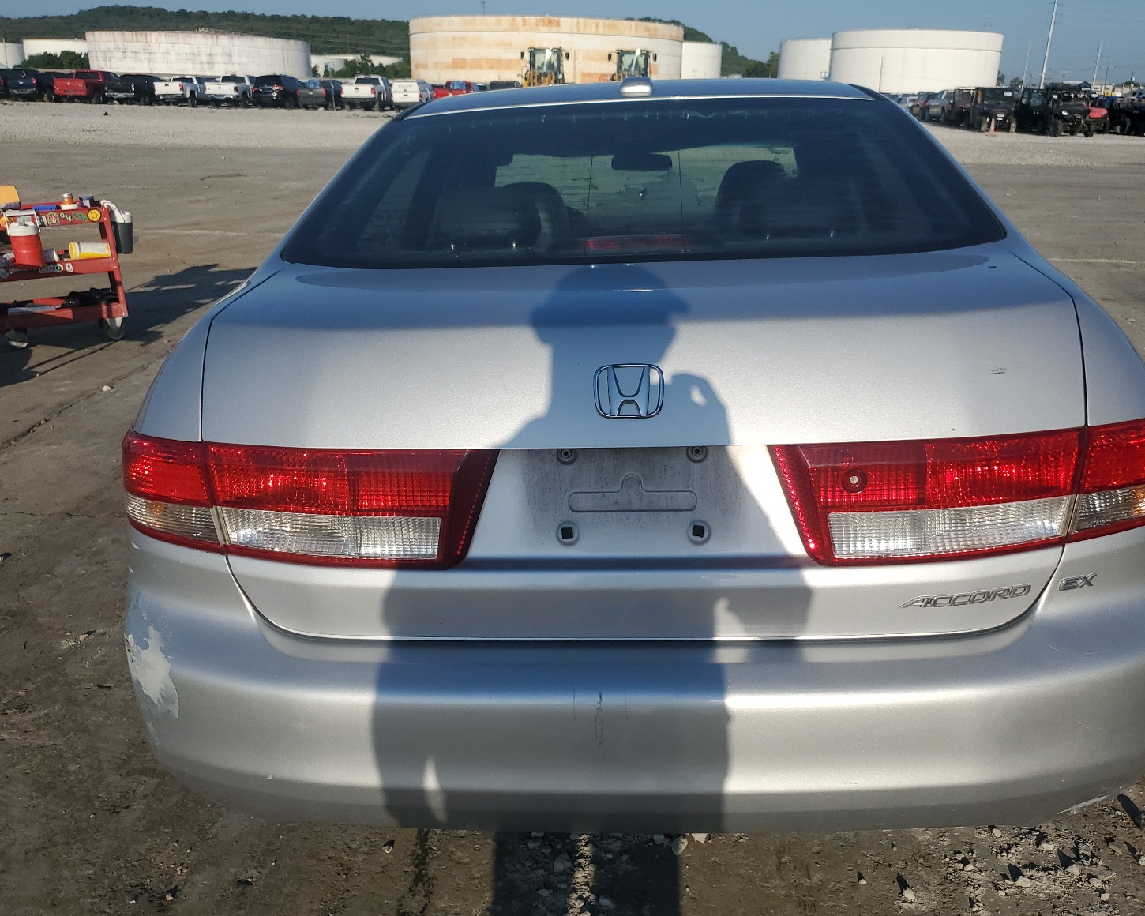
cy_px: 447
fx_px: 949
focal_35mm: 28
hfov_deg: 62.1
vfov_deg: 51.5
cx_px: 613
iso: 50
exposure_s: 1/5000
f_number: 1.5
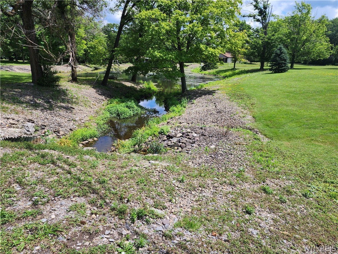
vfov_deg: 58.9
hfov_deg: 73.9
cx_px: 169
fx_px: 225
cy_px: 127
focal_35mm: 23
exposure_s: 1/965
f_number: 1.8
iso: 12
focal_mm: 6.4
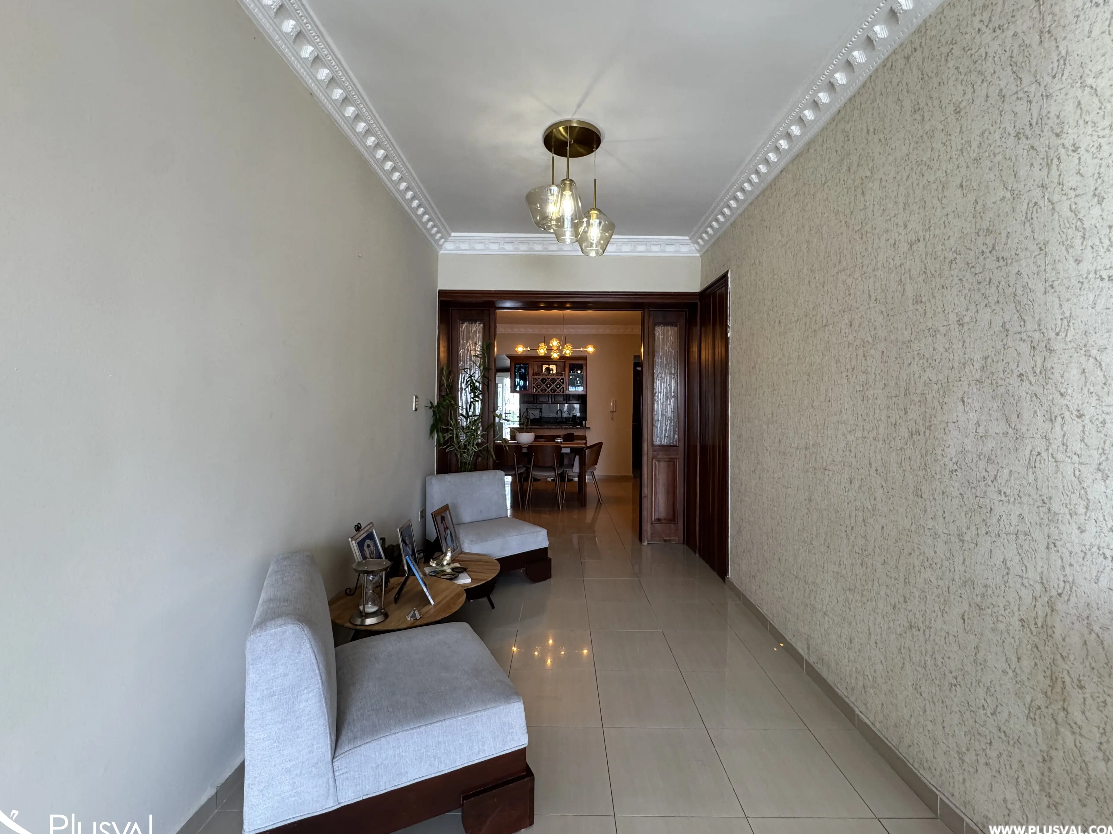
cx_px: 564
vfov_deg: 81.7
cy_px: 403
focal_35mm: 15
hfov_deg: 98.2
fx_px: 482
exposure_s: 1/120
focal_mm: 2.22
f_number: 2.2
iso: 200
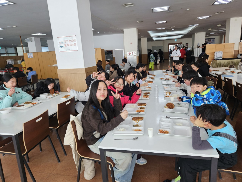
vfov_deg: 58.9
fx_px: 161
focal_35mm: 23
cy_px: 91
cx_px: 121
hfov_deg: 73.9
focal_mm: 5.4
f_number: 1.8
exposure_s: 1/120
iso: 32
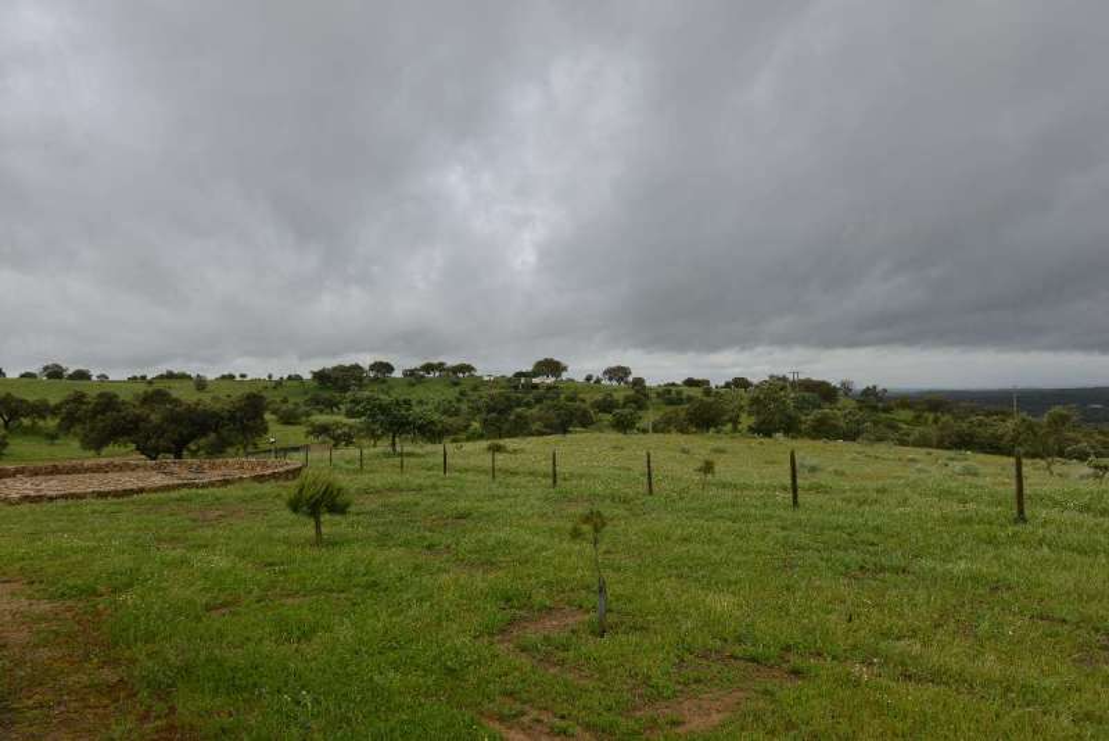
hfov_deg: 73.7
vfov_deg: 53.2
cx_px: 554
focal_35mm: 24
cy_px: 370
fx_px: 740
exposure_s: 1/320
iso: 125
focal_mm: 24
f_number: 8
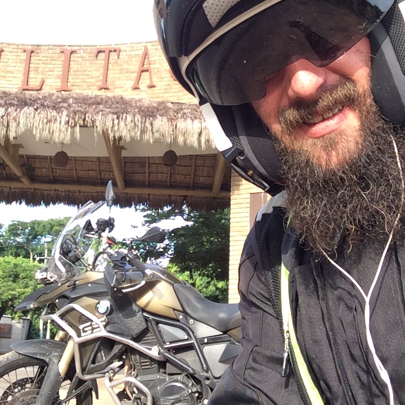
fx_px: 622
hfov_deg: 35.9
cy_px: 153
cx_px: 163
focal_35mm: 47
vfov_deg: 35.9
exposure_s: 1/227
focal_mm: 2.15
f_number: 2.4
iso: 50
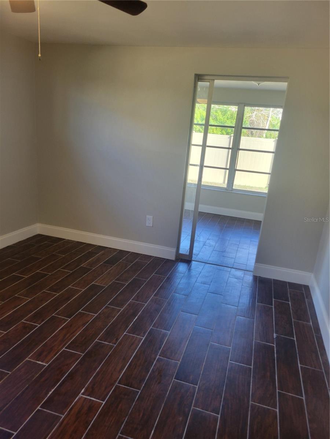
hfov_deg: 53.1
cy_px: 220
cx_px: 165
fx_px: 330
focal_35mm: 26
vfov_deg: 67.3
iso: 125
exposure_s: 1/120
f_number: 1.8
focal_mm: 5.4
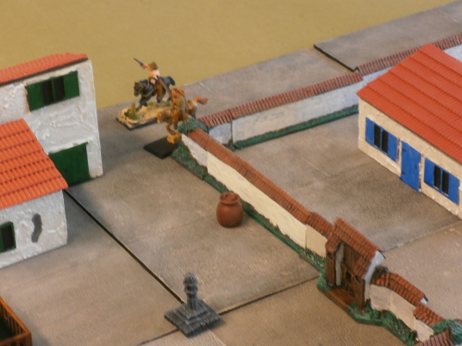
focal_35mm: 111
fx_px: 1481
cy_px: 173
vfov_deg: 13.3
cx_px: 231
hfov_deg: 17.7
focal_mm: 19.6
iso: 200
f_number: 5.8
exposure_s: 1/10
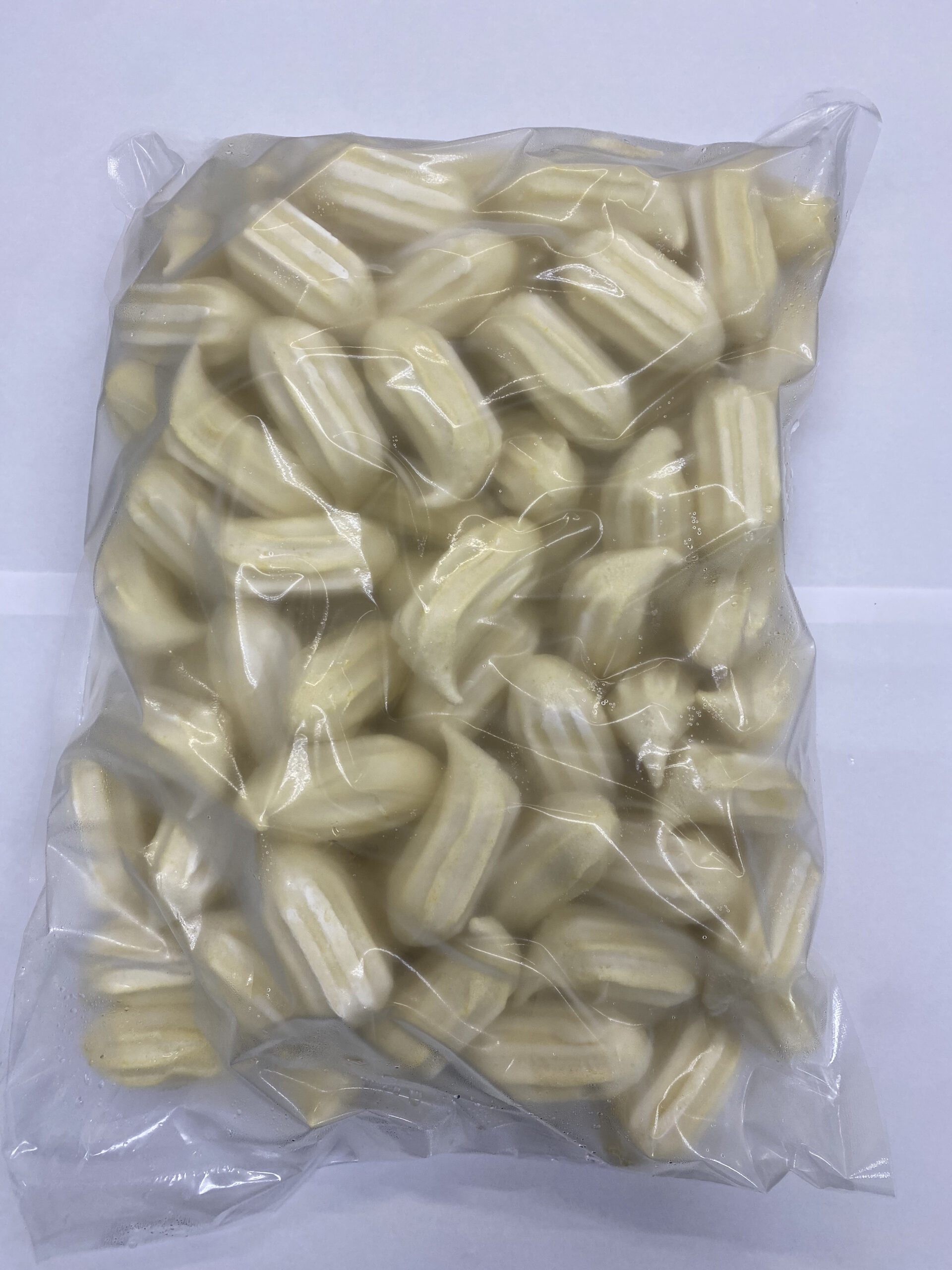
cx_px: 476
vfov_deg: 67.3
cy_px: 635
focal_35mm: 26
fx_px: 953
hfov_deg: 53.1
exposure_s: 1/120
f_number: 1.8
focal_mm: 4.25
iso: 80
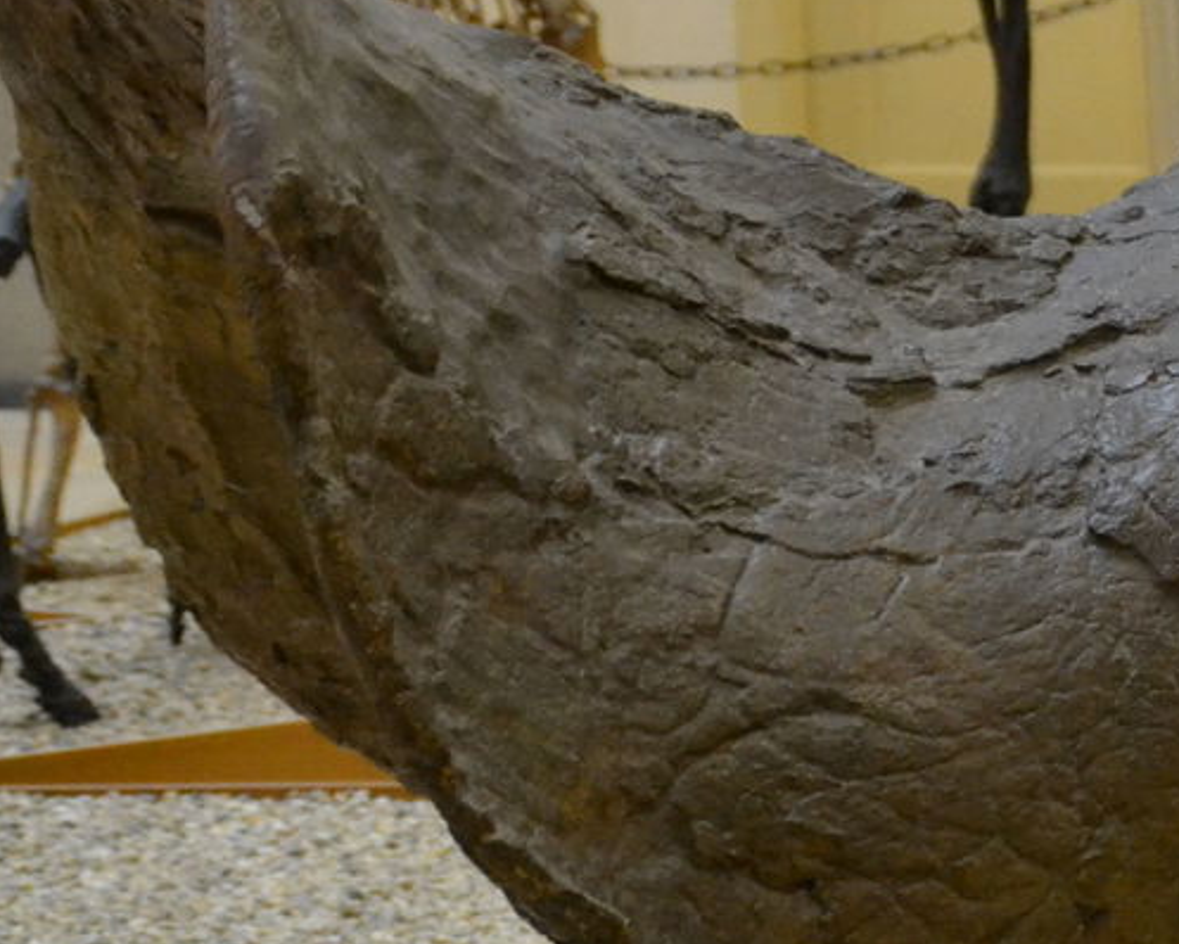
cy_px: 491
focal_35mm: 145
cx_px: 1589
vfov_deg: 10.7
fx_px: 5062
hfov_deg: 12.8
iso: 2800
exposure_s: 1/60
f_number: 4.2
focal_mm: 32
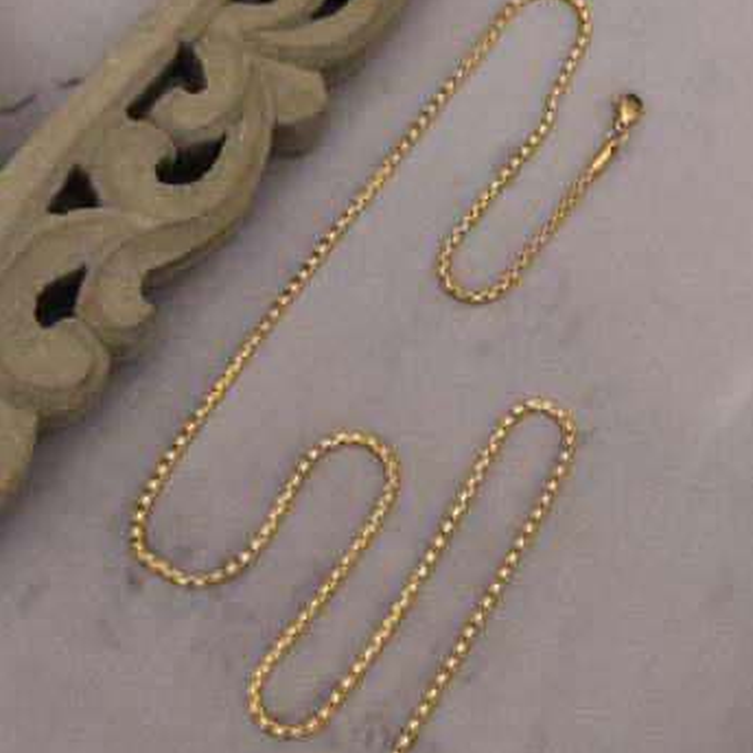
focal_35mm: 30
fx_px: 738
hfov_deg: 54.0
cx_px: 381
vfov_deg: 53.8
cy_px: 430
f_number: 1.7
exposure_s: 1/20
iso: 1600
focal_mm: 4.25
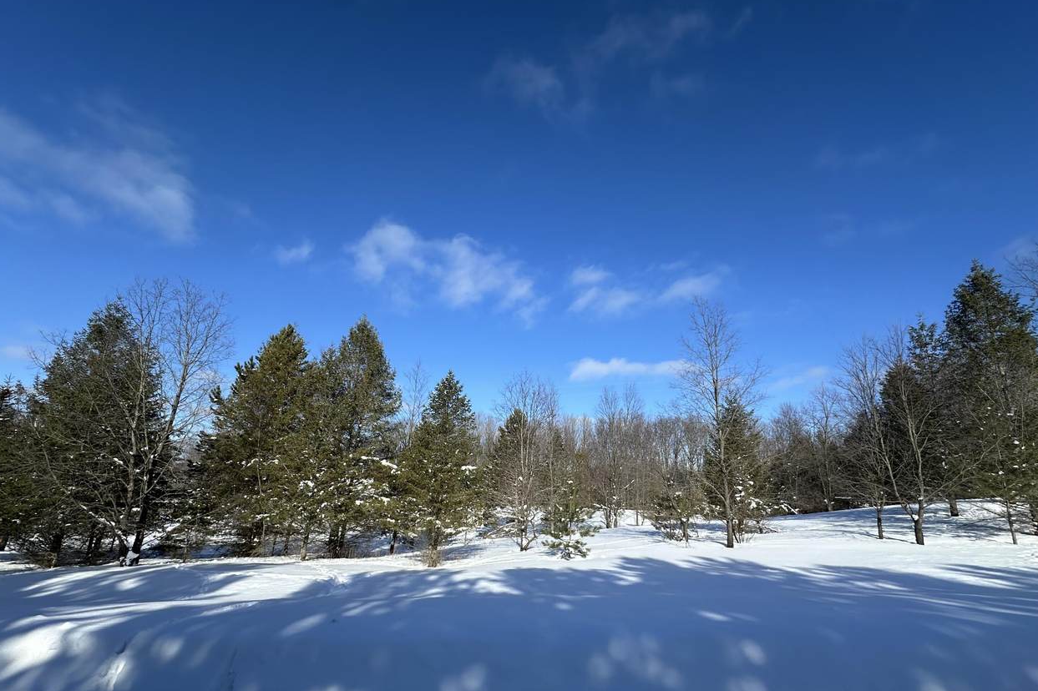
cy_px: 391
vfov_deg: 76.9
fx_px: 432
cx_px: 528
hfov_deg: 100.4
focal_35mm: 15
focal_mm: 2.22
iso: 50
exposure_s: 1/2618
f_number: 2.2
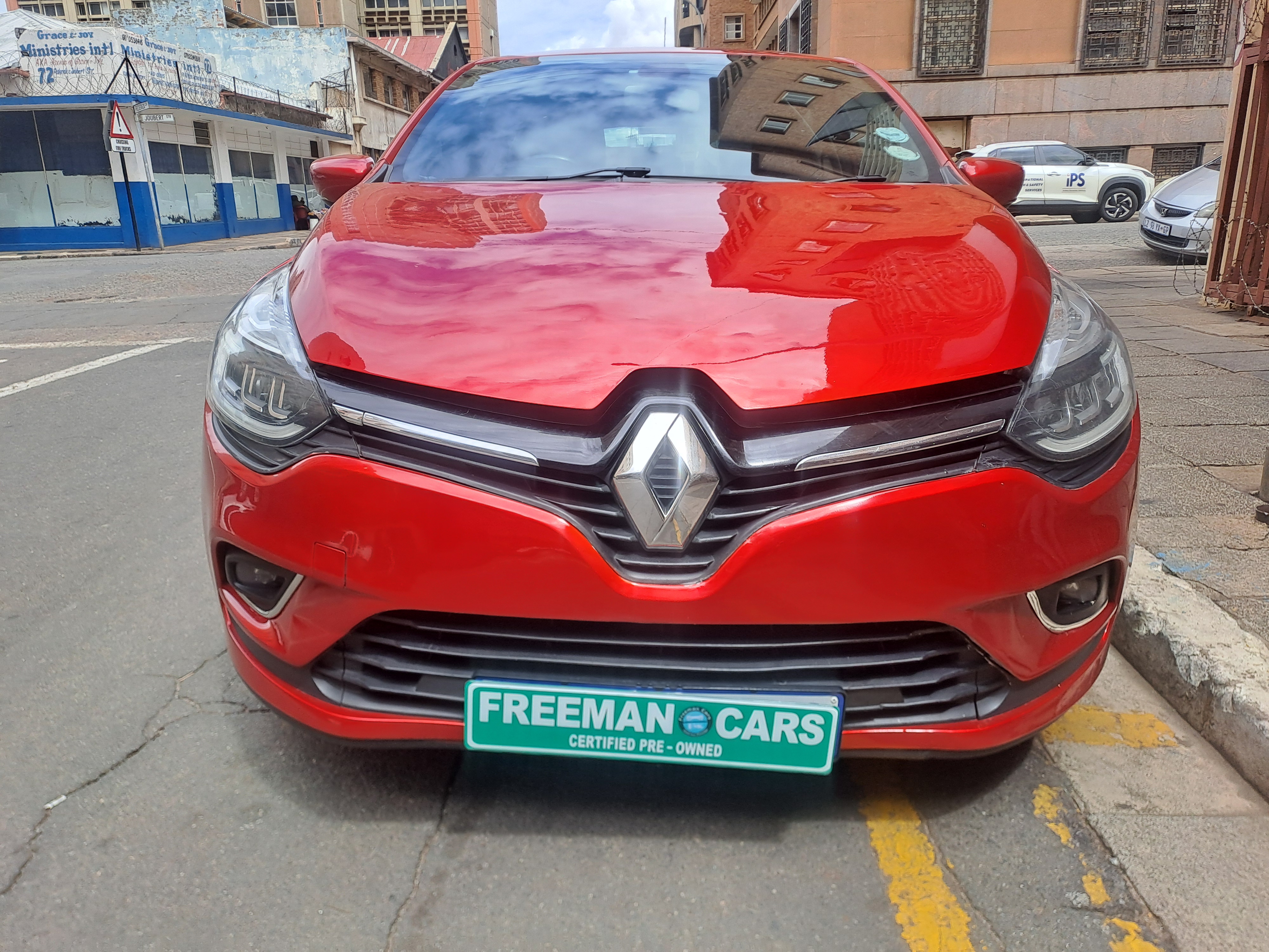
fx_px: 916
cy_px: 476
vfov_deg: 54.9
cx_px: 634
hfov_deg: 69.4
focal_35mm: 25
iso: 32
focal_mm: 4.65
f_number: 1.8
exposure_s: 1/641
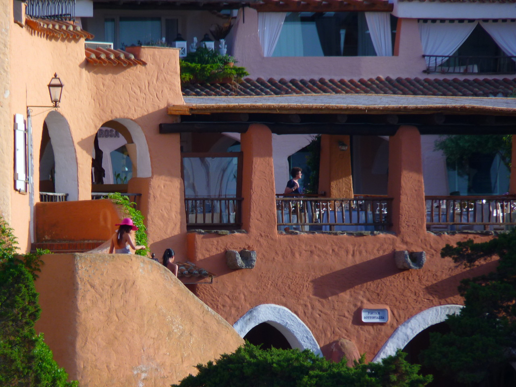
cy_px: 194
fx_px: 6738
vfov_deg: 3.3
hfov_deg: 4.4
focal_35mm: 452
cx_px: 258
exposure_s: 1/250
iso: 80
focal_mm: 80.4
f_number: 5
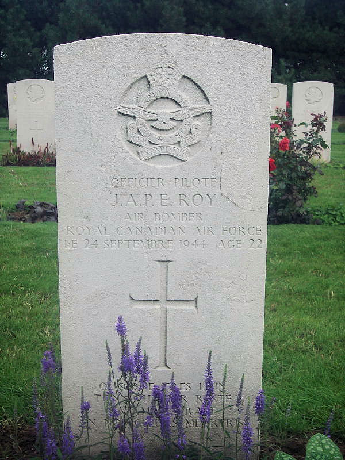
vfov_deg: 38.9
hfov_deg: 29.7
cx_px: 172
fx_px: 651
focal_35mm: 49
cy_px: 230
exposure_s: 1/80
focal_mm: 8.1
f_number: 3.5
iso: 64
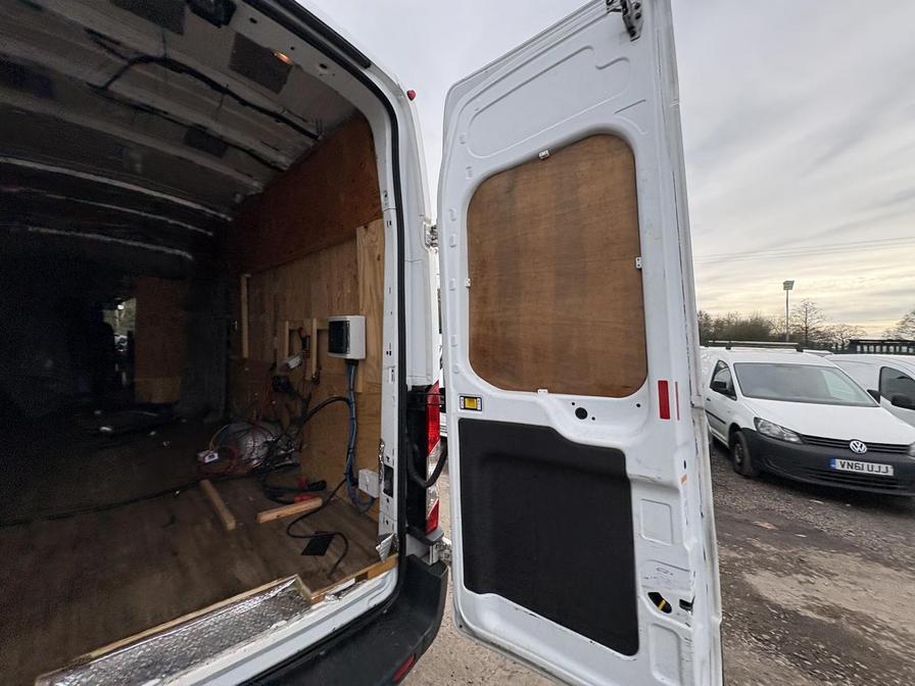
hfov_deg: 102.1
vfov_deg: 85.7
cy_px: 343
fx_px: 370
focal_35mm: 14
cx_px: 458
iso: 50
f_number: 2.2
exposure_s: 1/720
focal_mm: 2.22
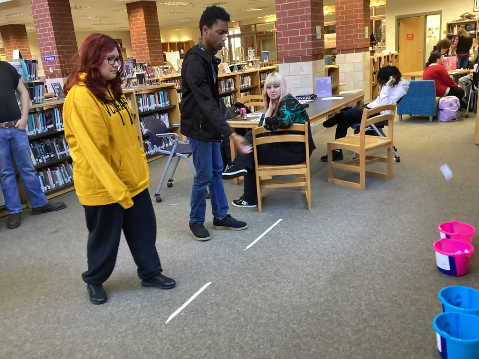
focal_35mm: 31
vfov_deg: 45.4
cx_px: 240
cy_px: 180
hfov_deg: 58.4
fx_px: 429
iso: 250
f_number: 2.4
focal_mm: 3.3
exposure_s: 1/60
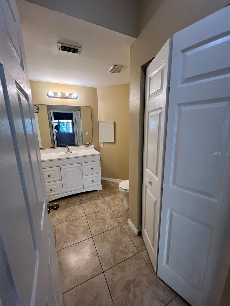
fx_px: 115
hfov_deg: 89.9
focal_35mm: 13
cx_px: 115
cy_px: 153
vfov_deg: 106.2
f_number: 1.8
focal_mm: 1.57
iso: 160
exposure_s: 1/120
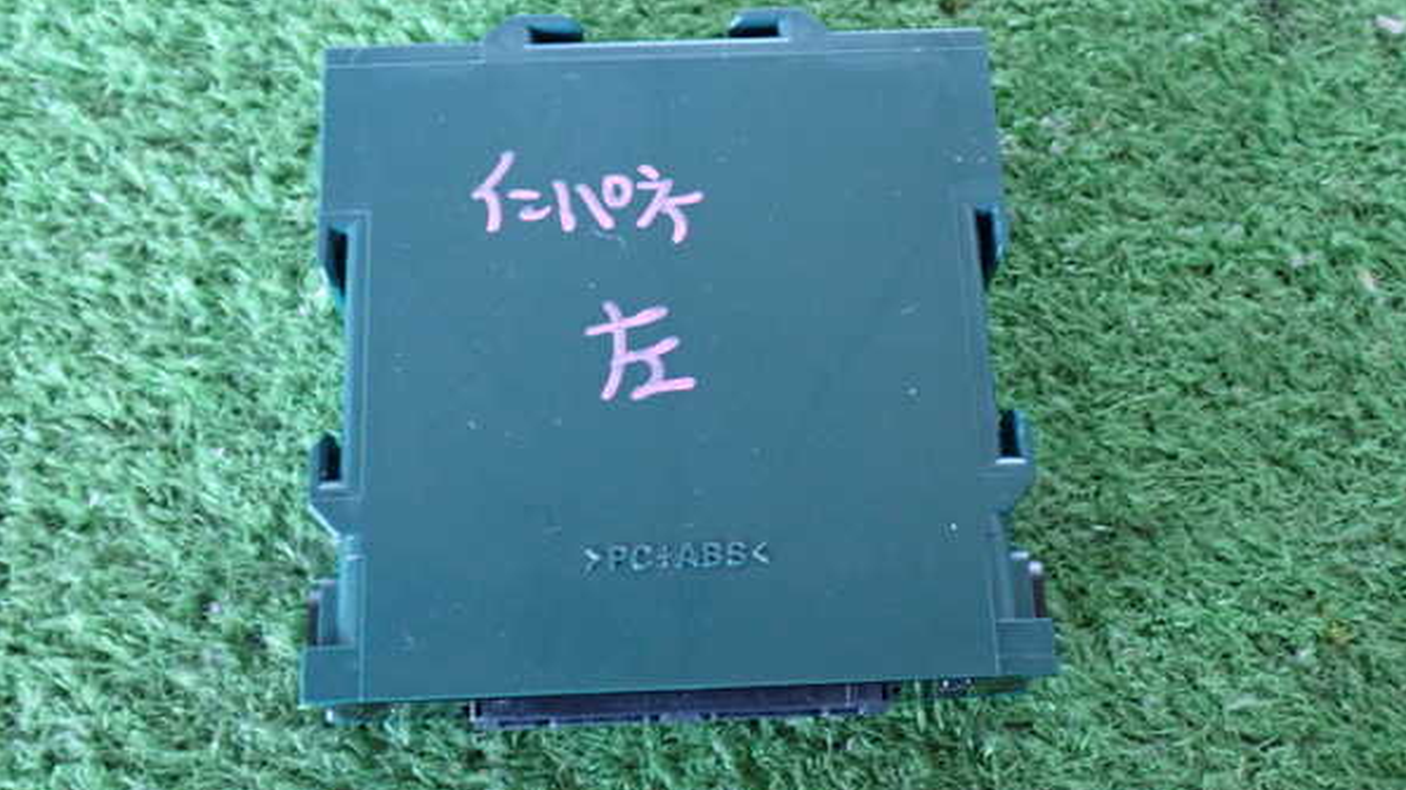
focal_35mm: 45
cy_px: 356
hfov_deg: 45.5
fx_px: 1677
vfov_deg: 26.5
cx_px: 703
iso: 800
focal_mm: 7.31
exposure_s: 1/25
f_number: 2.8
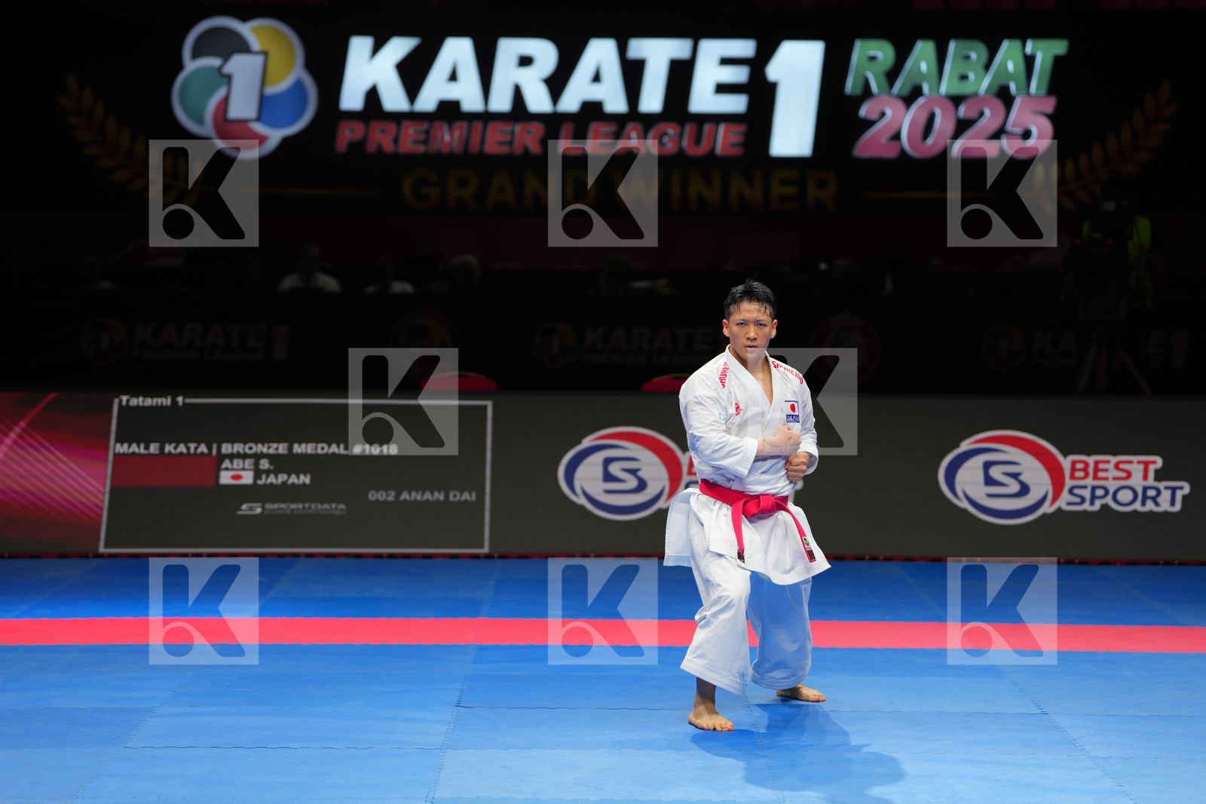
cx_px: 603
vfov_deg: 13.2
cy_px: 402
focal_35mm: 104
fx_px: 3483
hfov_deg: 19.6
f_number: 2.8
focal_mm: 104
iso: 250
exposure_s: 1/500
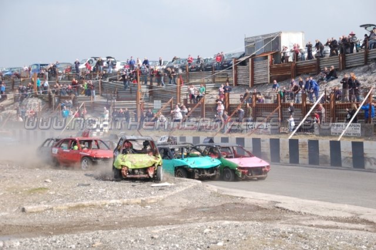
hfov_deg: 24.6
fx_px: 861
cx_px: 188
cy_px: 125
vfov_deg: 16.5
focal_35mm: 82
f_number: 5.3
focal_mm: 55
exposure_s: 1/1000
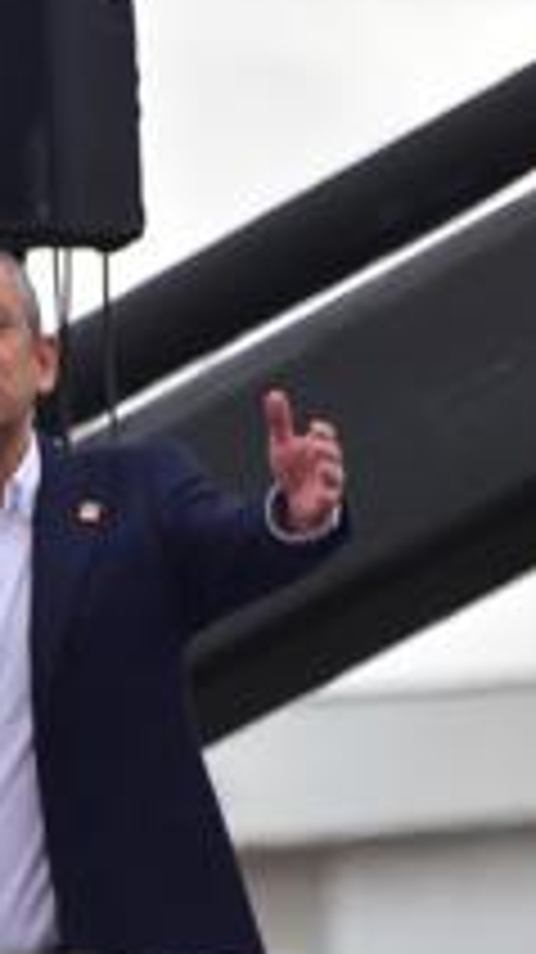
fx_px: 34544
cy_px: 711
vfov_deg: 1.6
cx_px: -110
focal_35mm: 1365
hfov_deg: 0.9
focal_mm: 300
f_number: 6.3
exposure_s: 1/3200
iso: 1000
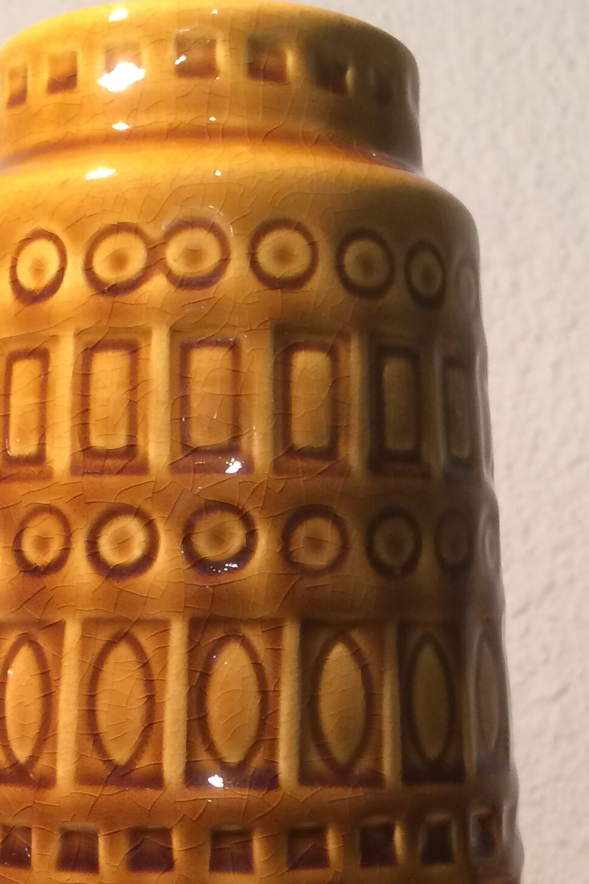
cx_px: 258
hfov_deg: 20.0
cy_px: 747
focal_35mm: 68
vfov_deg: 28.8
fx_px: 1669
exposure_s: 1/33
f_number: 2.2
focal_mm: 4.15
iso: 100
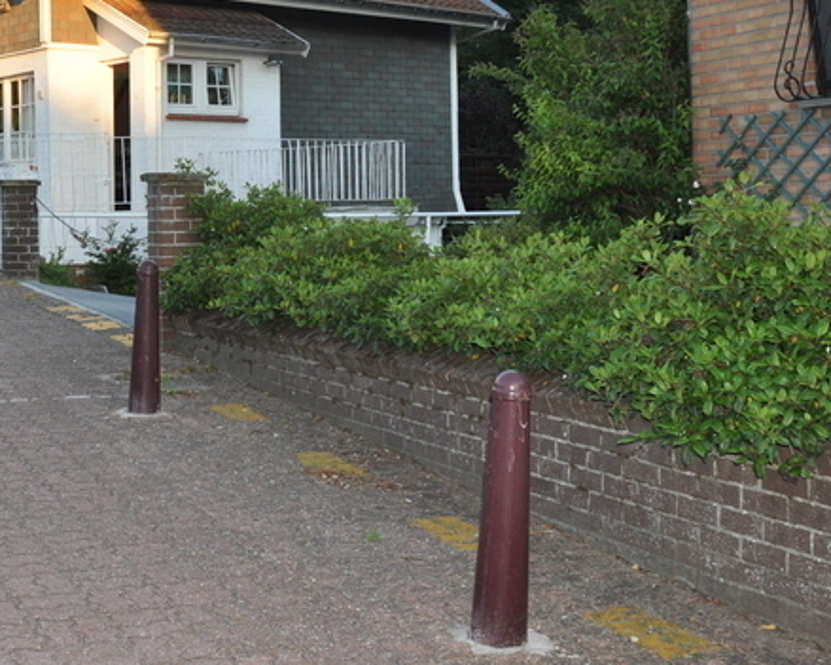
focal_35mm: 59
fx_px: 1451
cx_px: 98
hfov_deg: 30.7
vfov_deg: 25.7
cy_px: 246
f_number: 5.6
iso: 400
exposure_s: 1/200
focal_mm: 18
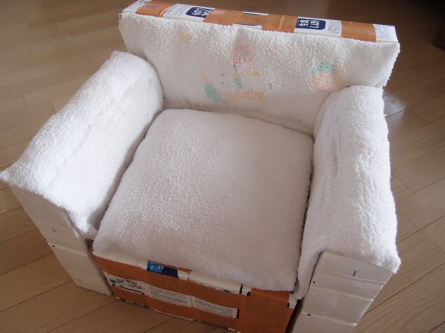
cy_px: 166
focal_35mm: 28
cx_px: 222
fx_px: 360
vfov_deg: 49.7
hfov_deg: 63.4
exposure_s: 1/60
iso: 200
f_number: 1.8
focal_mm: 6
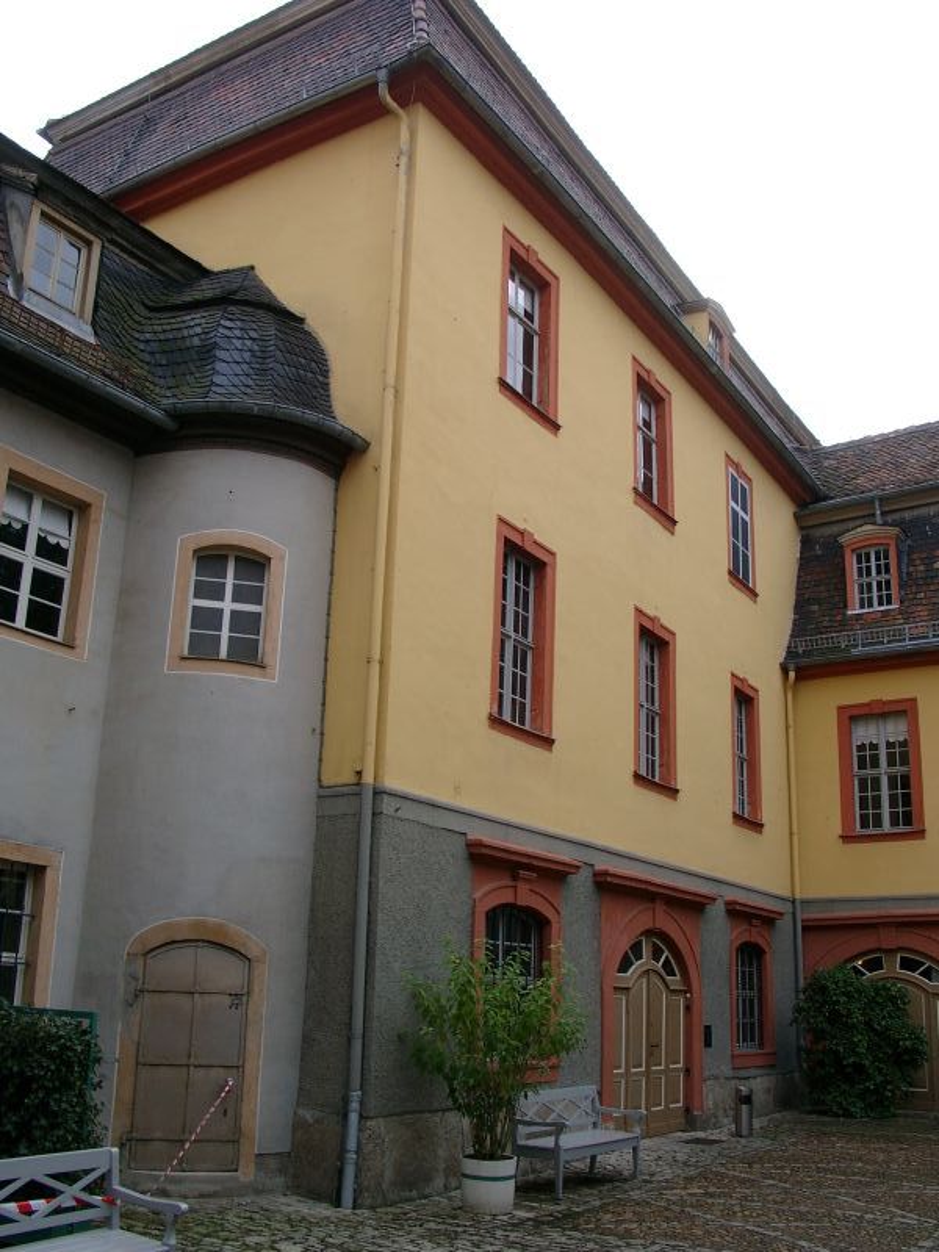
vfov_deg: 54.0
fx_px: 1230
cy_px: 626
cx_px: 470
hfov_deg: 41.8
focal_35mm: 34
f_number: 4
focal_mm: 7.13
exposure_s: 1/248
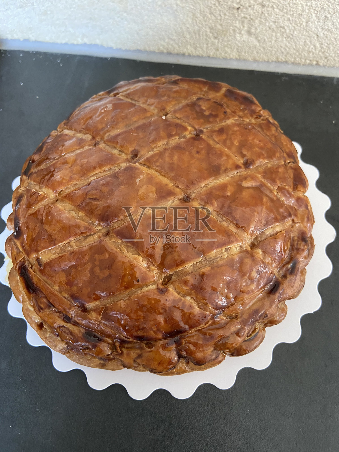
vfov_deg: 67.3
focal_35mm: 26
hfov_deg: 53.1
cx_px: 170
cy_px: 226
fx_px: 339
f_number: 1.8
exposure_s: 1/60
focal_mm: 4.25
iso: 320
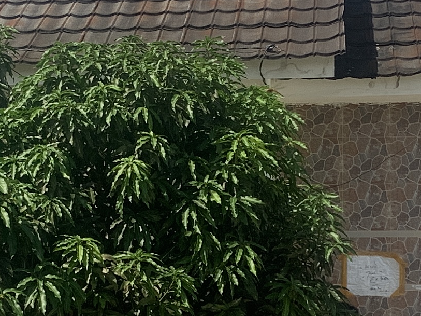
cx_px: 164
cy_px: 258
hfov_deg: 15.3
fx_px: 1568
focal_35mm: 129
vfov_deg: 11.4
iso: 25
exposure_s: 1/2681
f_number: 1.8
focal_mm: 4.25
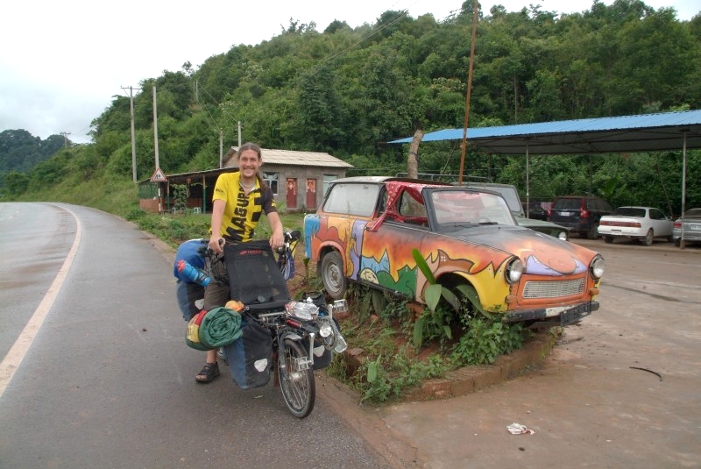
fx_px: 526
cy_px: 234
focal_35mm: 27
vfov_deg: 48.0
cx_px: 350
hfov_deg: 67.3
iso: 800
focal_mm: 18
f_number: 9.5
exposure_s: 1/350
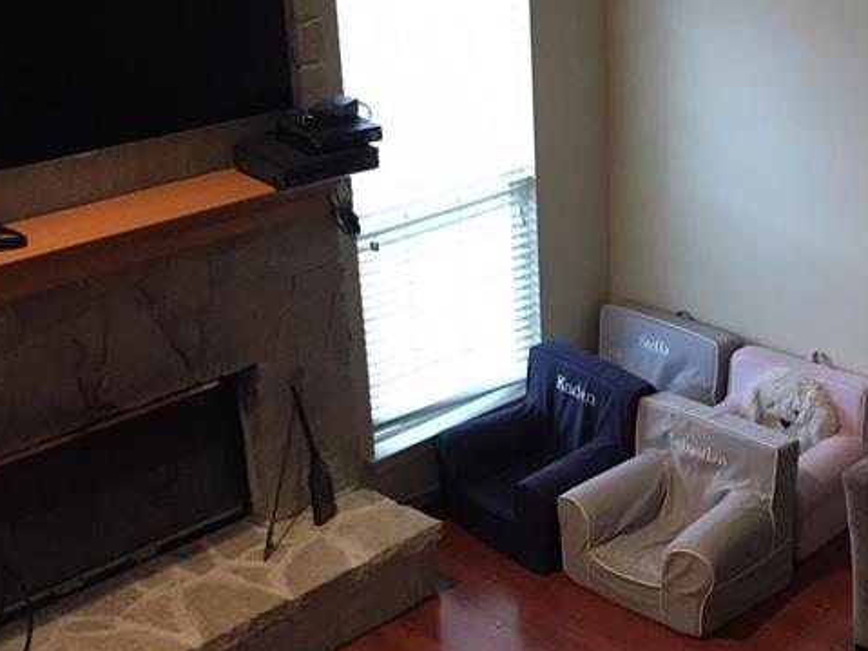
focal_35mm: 62
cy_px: 377
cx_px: 728
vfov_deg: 23.6
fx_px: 1554
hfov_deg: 30.2
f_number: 2.2
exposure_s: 1/20
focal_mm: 4.15
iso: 250
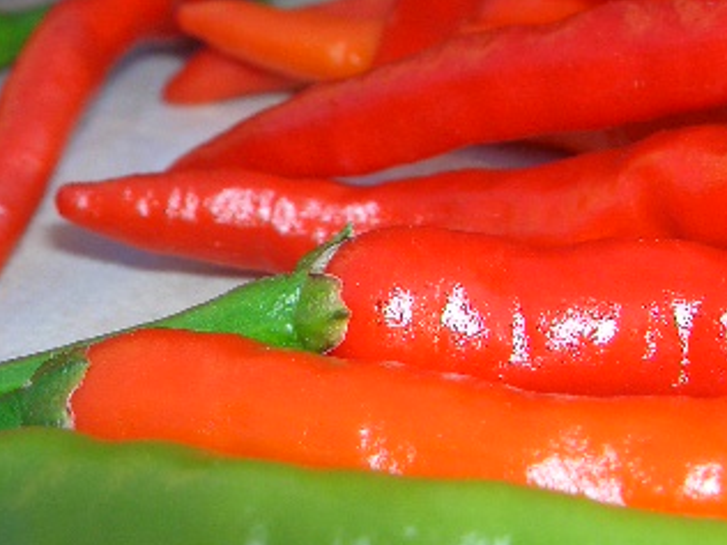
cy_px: 232
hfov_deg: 24.2
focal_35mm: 79
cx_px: 614
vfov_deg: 18.7
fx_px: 1659
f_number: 4.8
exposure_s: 1/160
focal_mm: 8
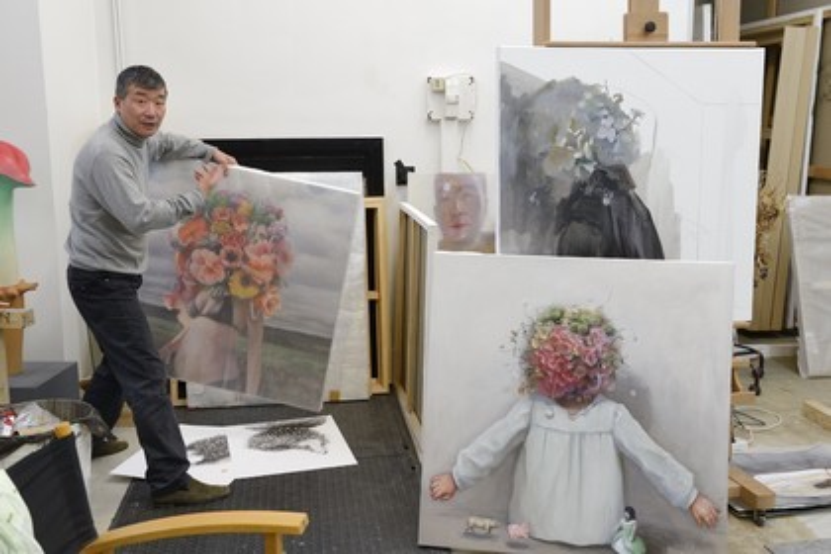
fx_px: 877
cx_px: 416
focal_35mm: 38
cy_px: 277
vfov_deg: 35.1
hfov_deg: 50.7
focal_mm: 38
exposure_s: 1/100
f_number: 5
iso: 1600
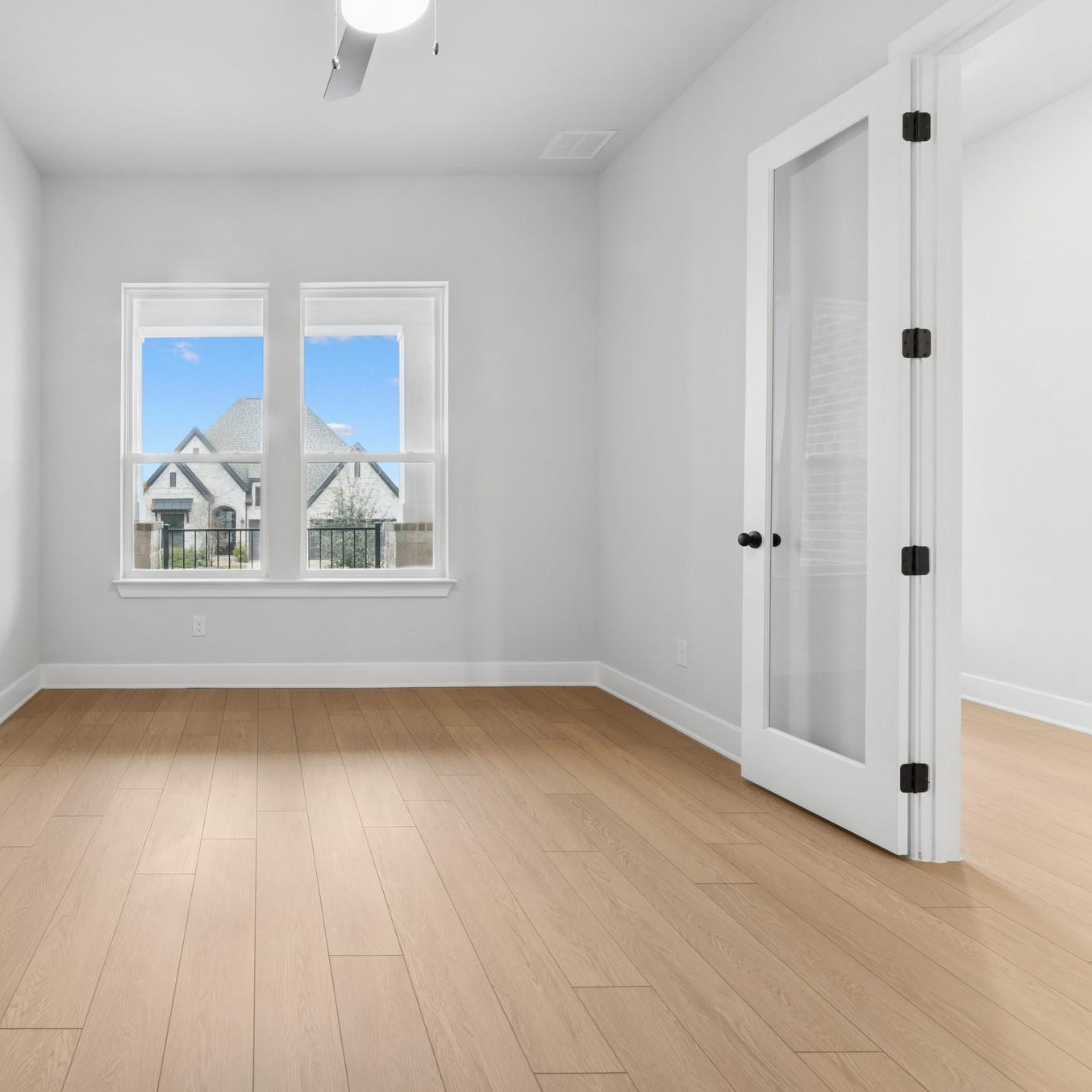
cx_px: 287
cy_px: 550
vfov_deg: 78.4
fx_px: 670
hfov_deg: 73.4
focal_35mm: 19
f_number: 14
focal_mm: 14.6
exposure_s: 1.3
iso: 100
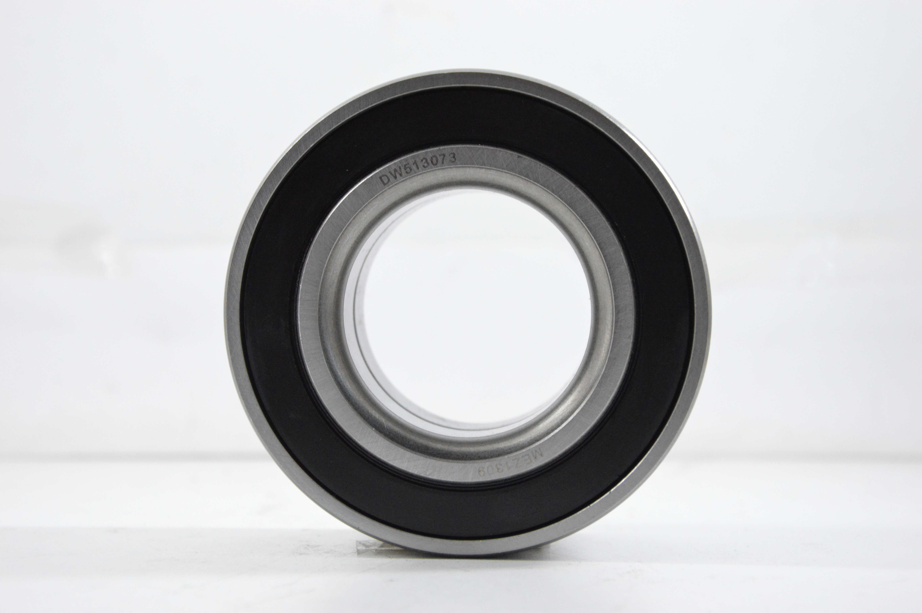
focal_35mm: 87
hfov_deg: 23.4
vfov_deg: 15.7
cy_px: 306
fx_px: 2226
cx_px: 461
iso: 3200
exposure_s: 1/100
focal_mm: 58
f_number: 7.1
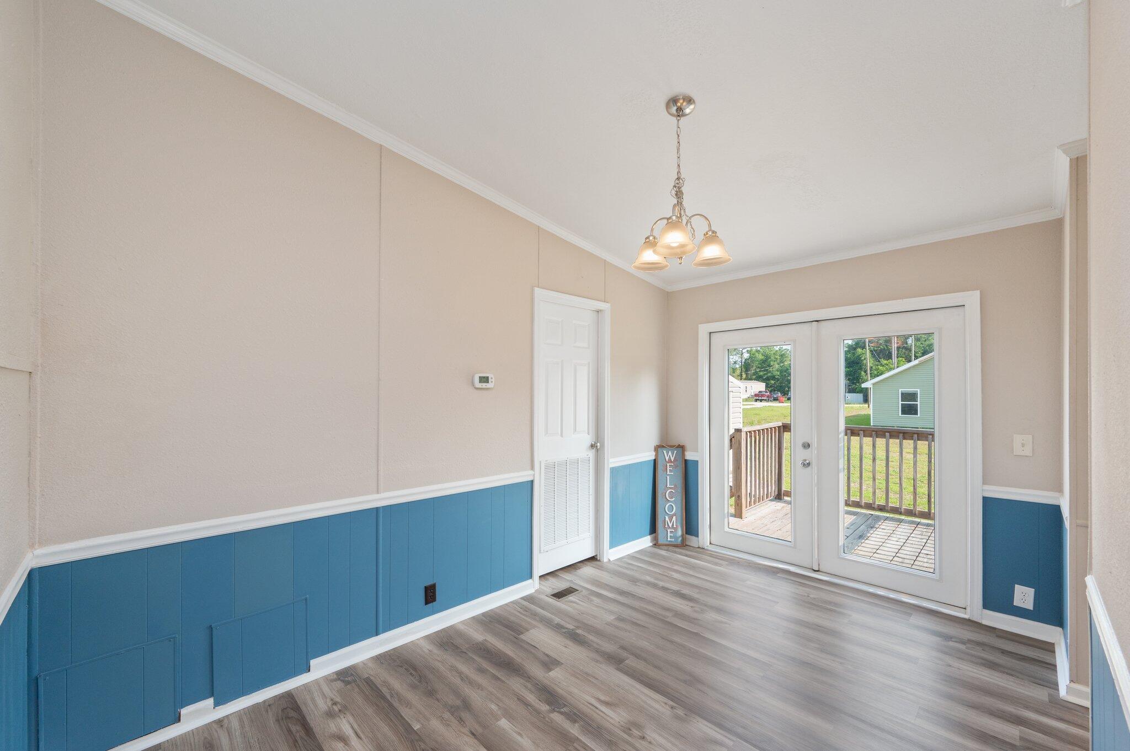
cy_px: 376
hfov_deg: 104.3
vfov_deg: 81.1
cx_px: 565
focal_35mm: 14
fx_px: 439
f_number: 9
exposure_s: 1/30
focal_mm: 14
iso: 400
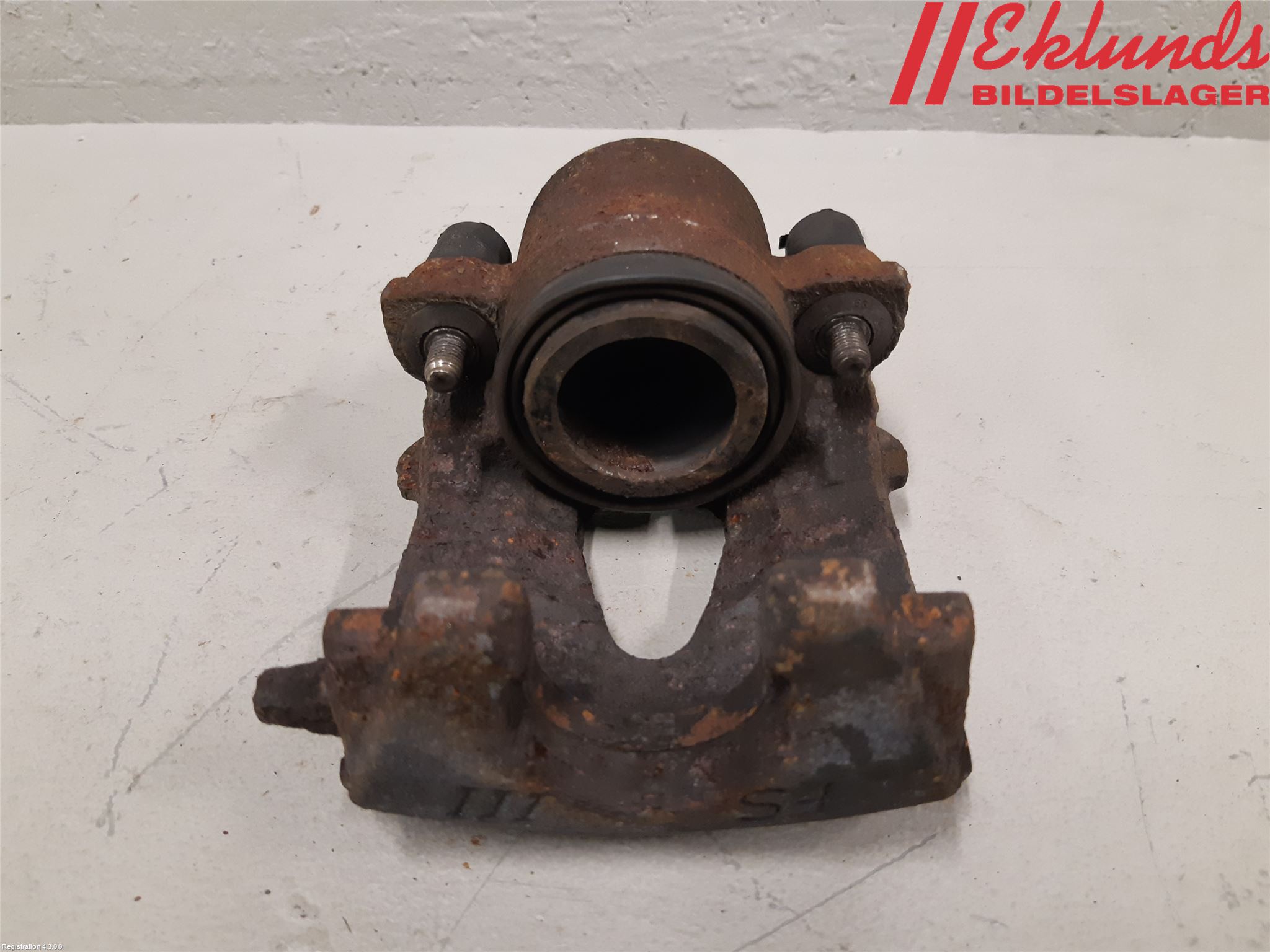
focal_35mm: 26
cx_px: 635
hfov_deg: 67.3
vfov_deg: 53.1
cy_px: 476
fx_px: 954
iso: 200
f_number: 1.7
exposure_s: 1/50
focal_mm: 3.93
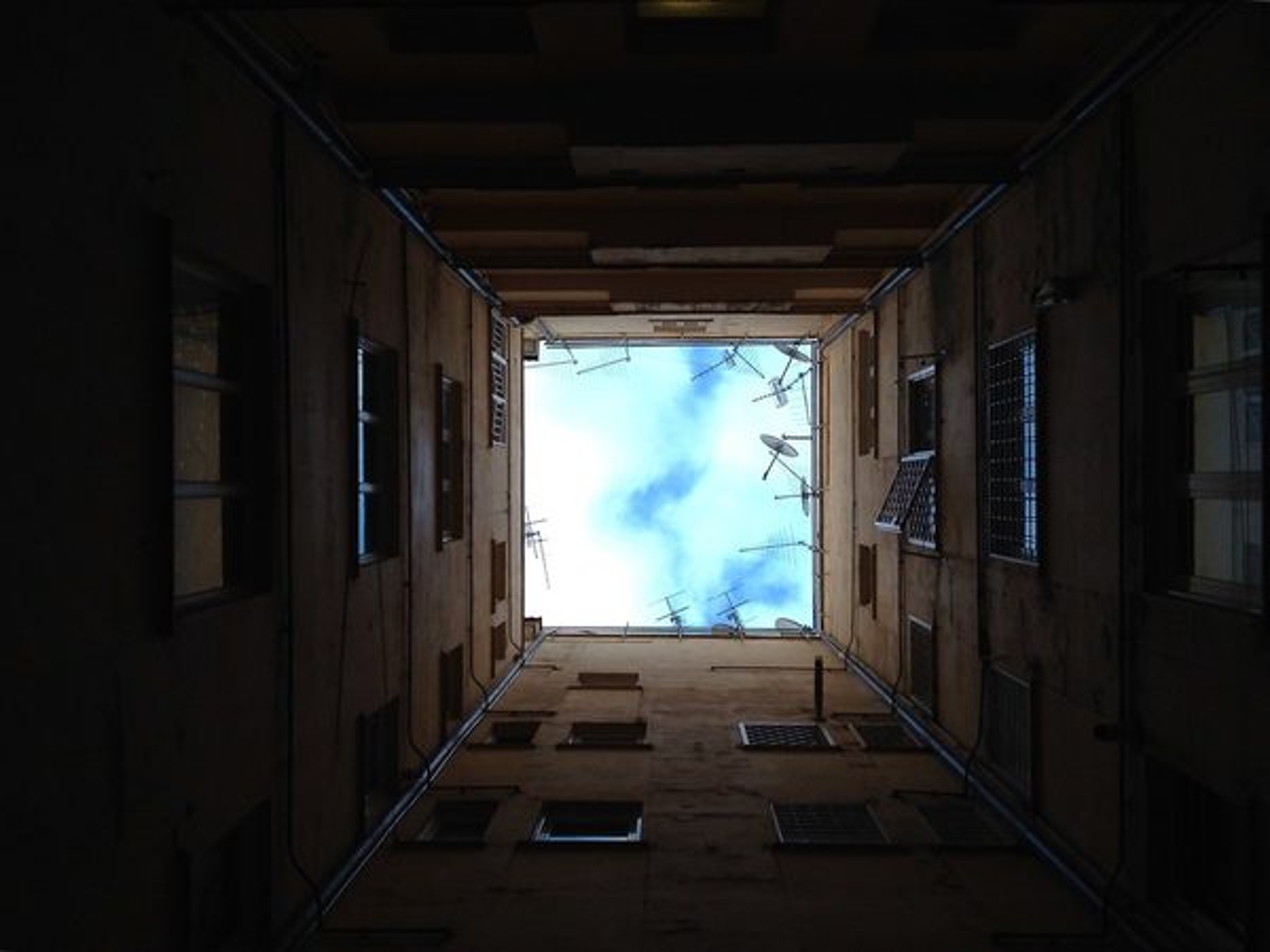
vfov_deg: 40.7
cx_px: 635
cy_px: 476
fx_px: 1284
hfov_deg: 52.6
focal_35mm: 35
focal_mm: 4.28
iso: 80
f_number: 2.4
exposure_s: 1/120
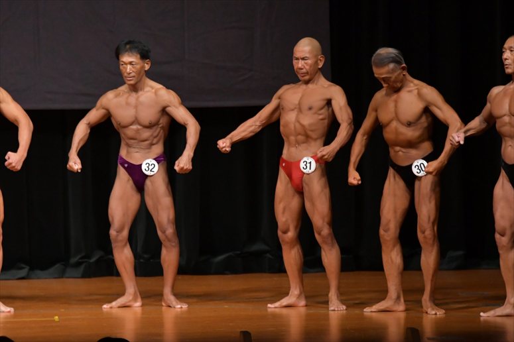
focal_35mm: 285
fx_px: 4067
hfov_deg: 7.2
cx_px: 257
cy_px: 171
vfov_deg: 4.8
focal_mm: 190
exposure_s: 1/400
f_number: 5.6
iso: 5000
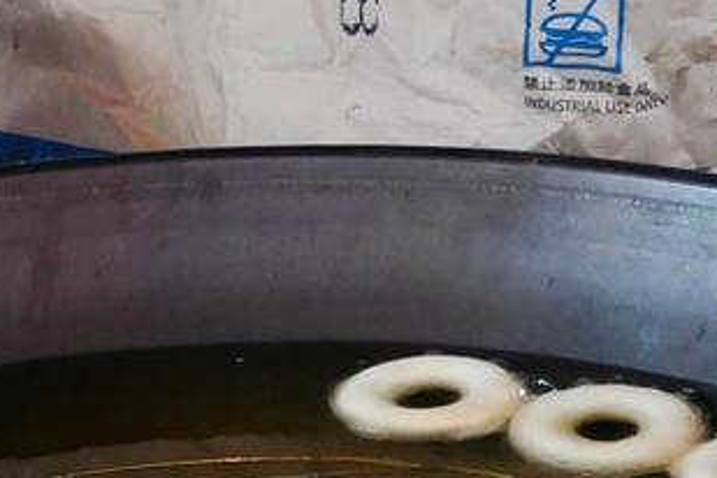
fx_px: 2171
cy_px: 780
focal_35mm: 109
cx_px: 244
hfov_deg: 18.7
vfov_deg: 11.8
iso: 160
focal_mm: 3.95
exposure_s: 1/40
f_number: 1.6
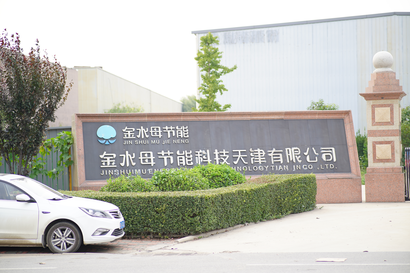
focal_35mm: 85
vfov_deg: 16.1
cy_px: 136
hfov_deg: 23.9
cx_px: 205
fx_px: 968
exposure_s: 1/640
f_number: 2
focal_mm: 85
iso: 100
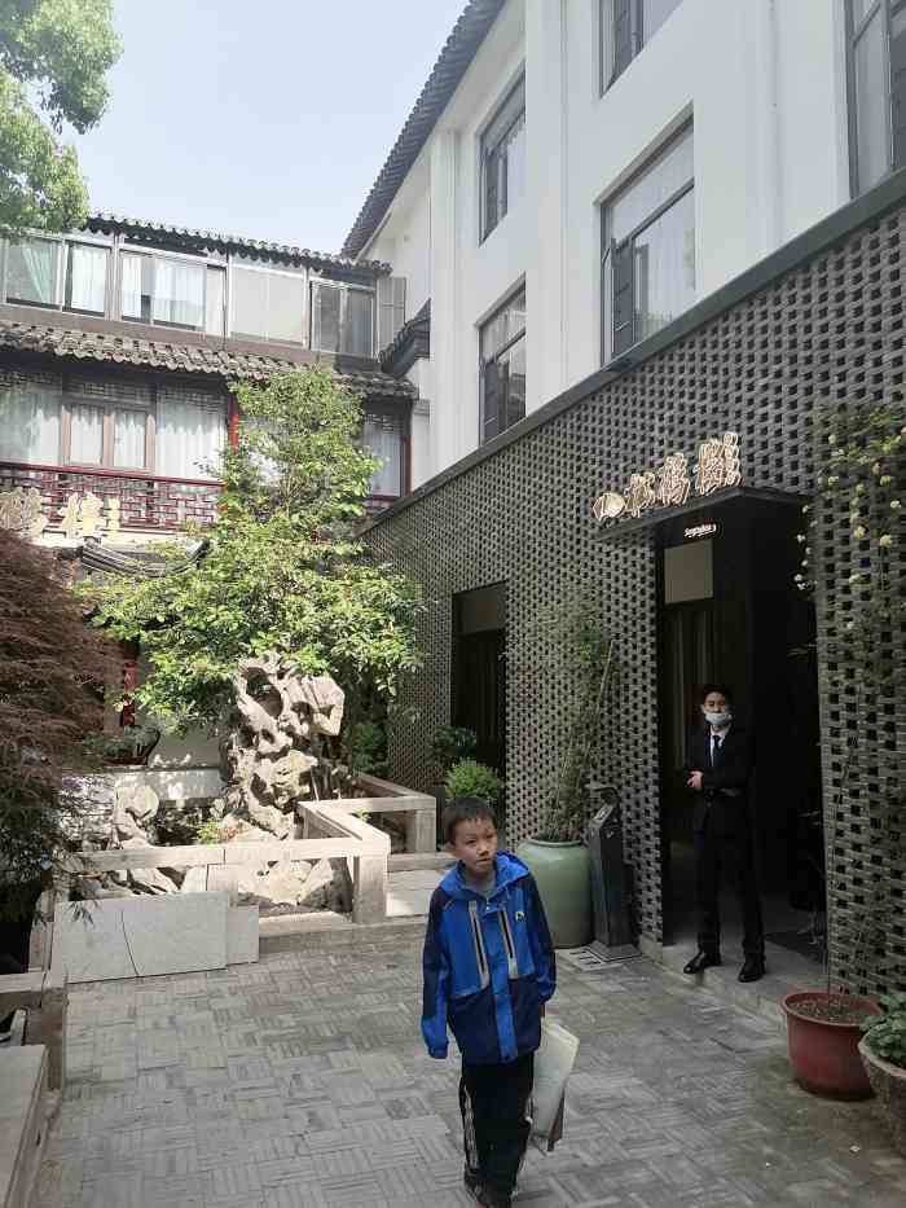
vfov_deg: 67.3
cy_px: 604
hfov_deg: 53.1
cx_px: 453
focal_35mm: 26
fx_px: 907
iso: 50
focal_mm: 5.3
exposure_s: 1/400
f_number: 1.8
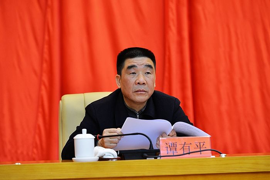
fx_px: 1350
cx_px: 135
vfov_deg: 7.6
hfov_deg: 11.4
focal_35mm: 180
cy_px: 90
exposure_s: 1/50
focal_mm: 180
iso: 1100
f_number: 5
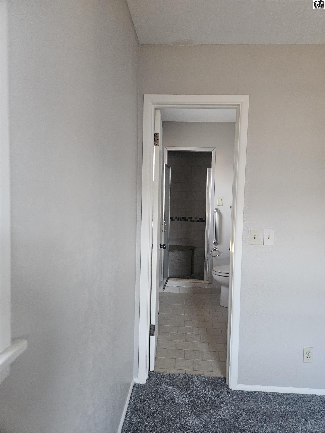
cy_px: 216
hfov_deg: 58.9
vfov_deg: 73.9
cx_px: 162
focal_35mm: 23
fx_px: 288
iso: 640
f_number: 1.8
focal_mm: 5.4
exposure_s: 1/40
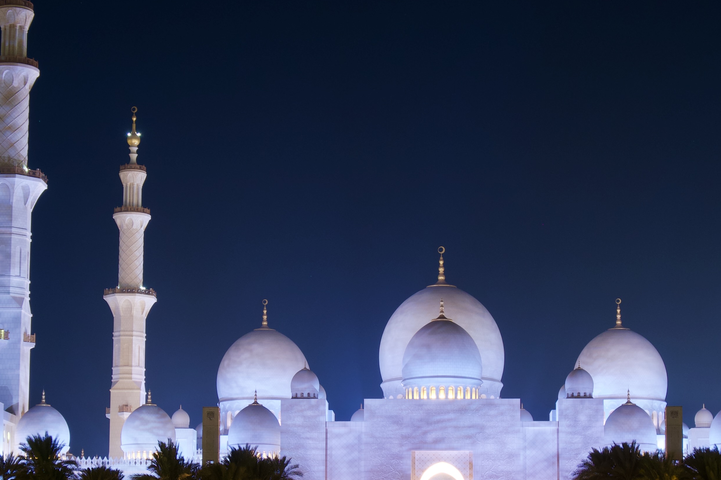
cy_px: 351
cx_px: 419
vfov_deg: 15.5
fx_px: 1762
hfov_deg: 23.1
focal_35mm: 88
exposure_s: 6
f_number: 8
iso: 100
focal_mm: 26
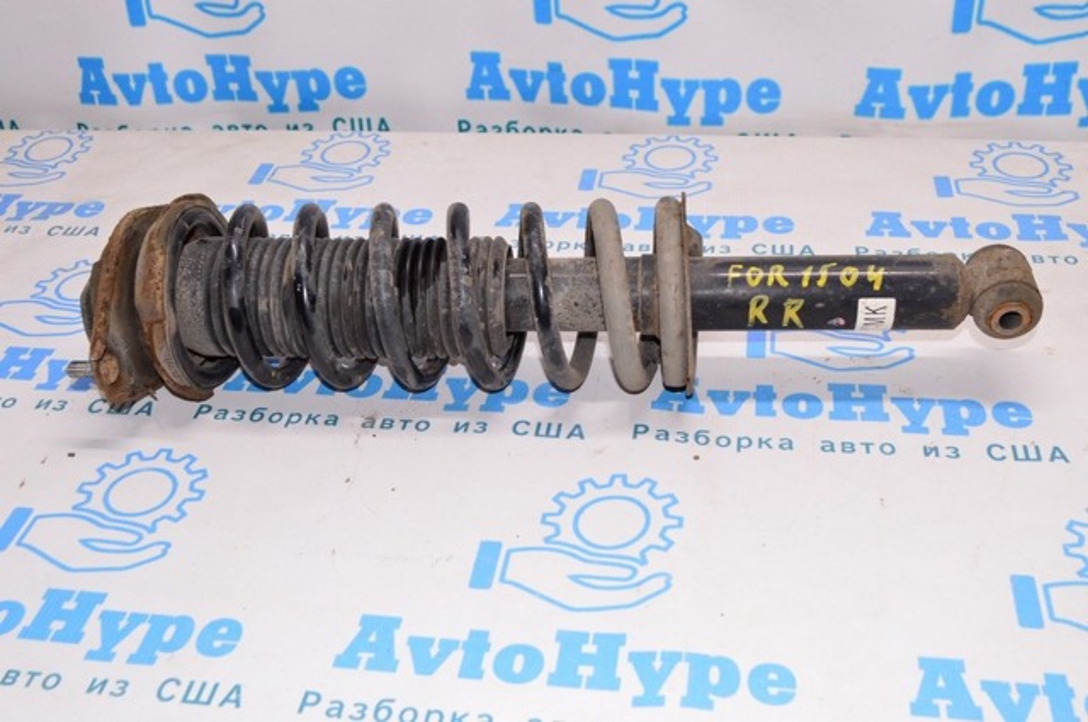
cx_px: 544
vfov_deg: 31.8
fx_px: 1268
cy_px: 361
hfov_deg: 46.5
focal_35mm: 42
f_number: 8
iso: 1600
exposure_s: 1/80
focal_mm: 28
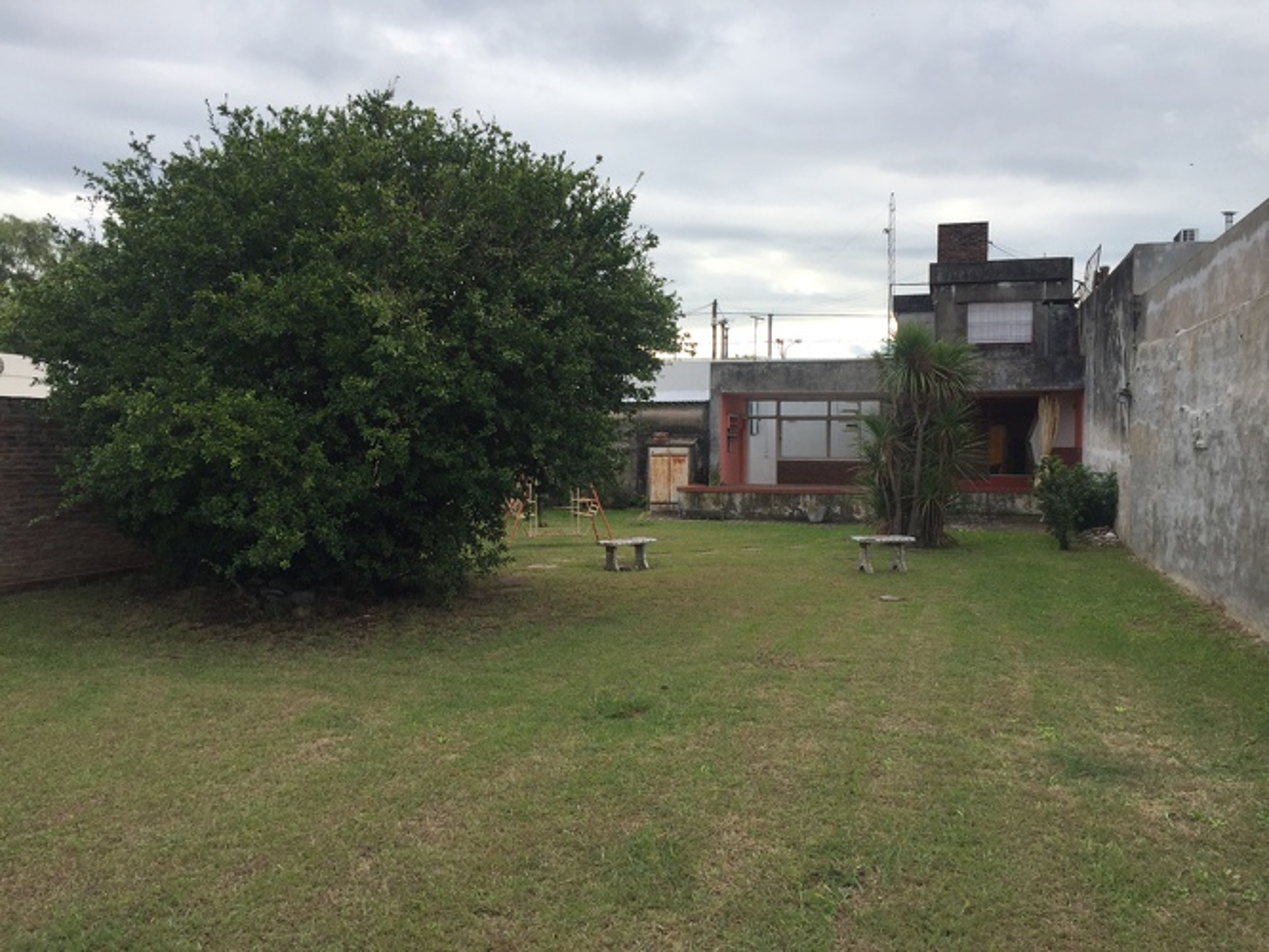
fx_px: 1064
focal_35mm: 29
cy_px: 476
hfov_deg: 61.6
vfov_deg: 48.3
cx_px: 634
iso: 32
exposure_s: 1/824
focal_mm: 4.15
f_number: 2.2
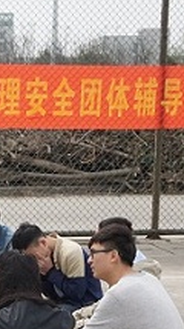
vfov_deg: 20.7
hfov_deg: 11.3
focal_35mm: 101
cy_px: 287
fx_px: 882
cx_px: -121
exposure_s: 1/4000
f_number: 5.6
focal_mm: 23
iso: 1600
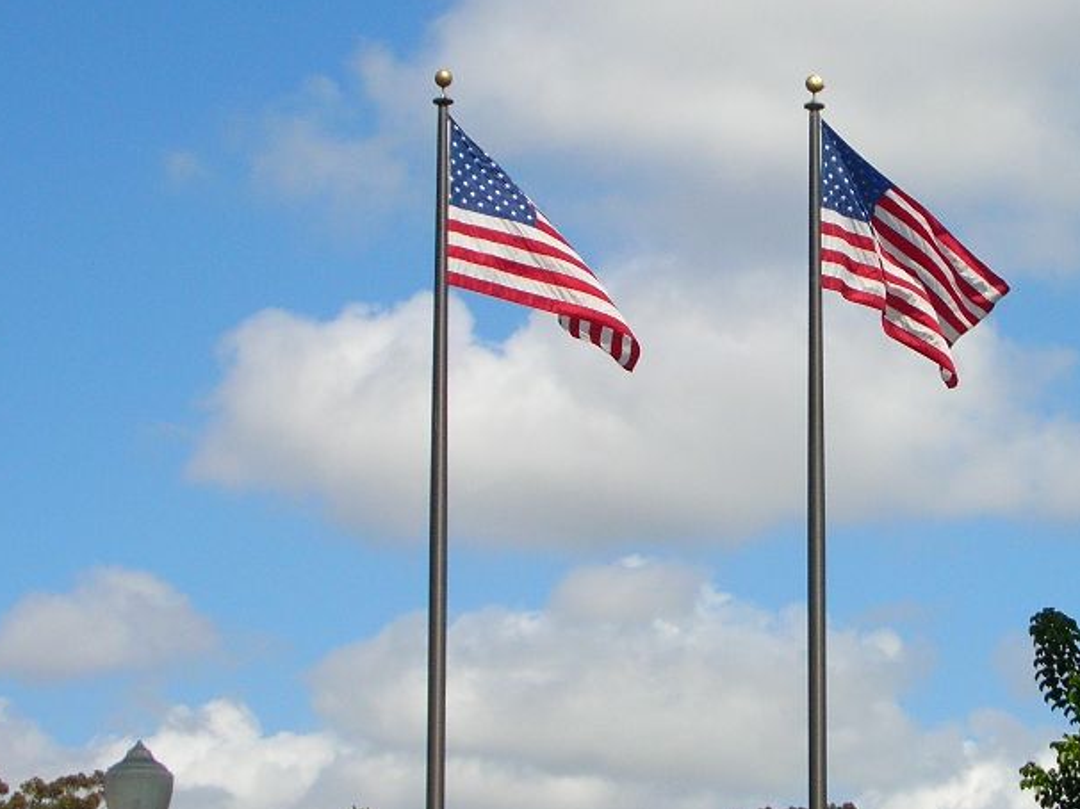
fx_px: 3649
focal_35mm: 117
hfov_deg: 16.7
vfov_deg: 12.7
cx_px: 829
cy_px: 415
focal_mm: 10.2
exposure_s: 1/990
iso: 50
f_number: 3.6
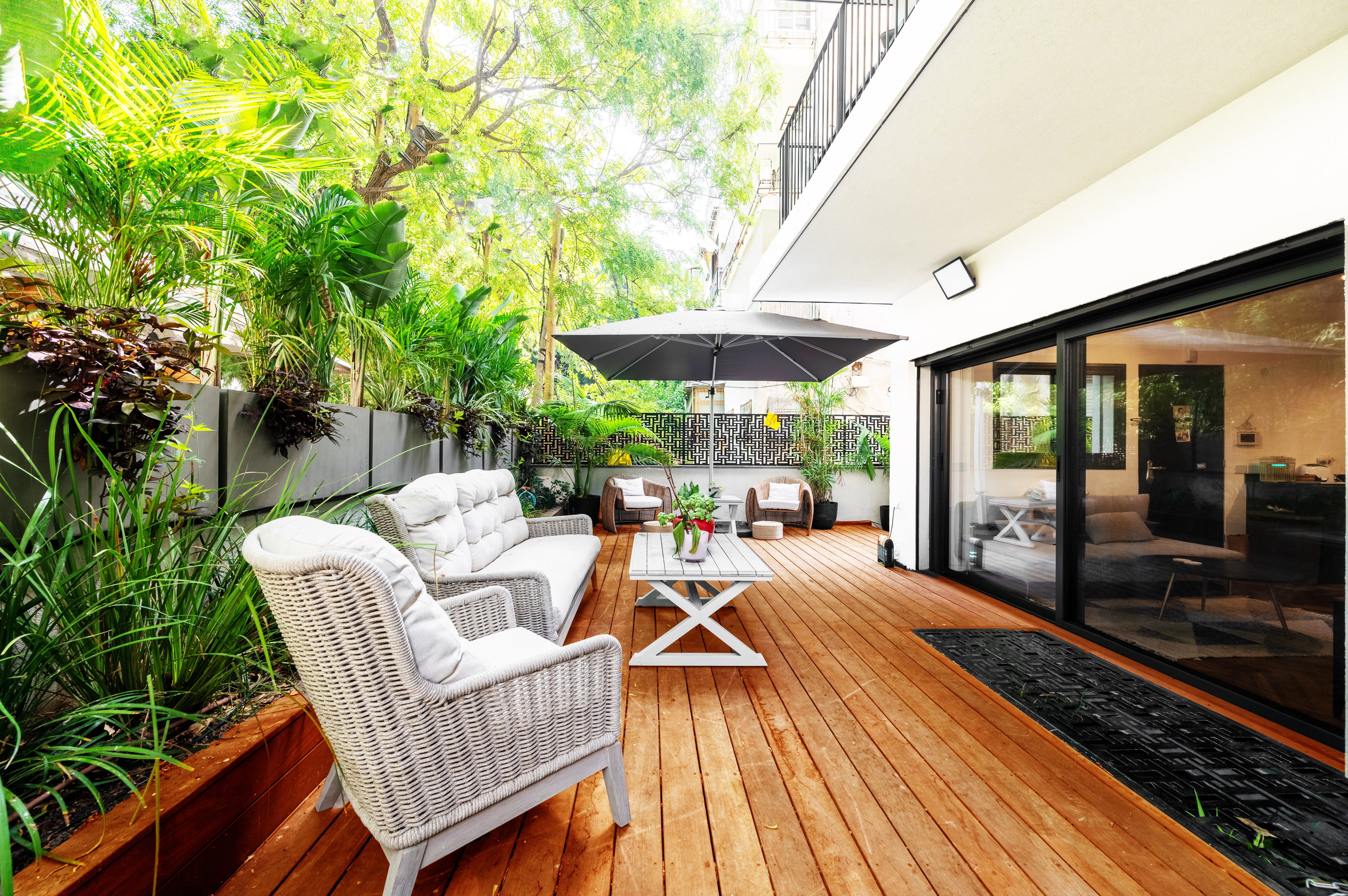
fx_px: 524
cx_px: 674
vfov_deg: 81.1
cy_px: 448
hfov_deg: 104.3
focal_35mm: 14
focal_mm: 14
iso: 500
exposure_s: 1/160
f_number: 8
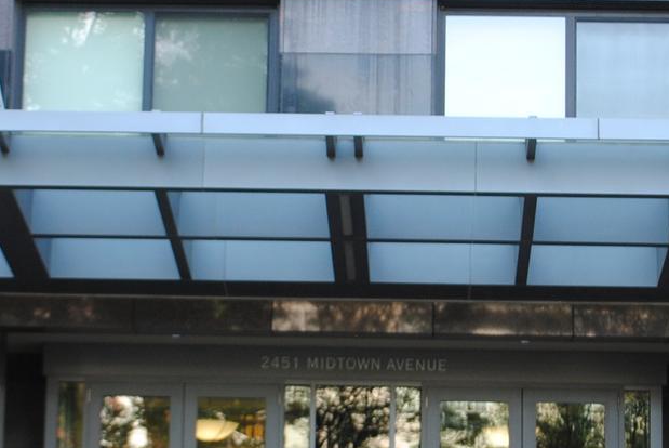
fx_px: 2399
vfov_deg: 10.6
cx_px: 327
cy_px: 126
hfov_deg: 15.9
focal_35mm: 129
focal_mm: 26
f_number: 5
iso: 200
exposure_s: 1/100
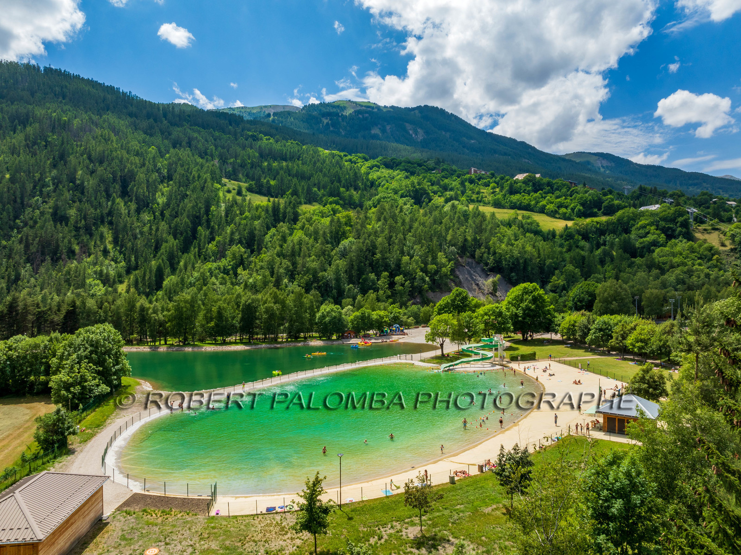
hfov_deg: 71.6
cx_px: 370
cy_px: 278
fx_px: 513
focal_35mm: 24
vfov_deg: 56.8
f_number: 11
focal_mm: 12.3
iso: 100
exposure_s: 1/160
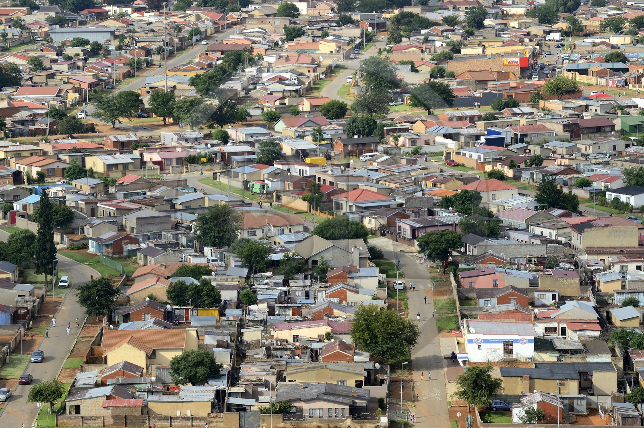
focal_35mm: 135
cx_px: 322
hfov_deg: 15.2
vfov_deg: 10.1
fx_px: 2413
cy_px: 214
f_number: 9
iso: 200
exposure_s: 1/320
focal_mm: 135
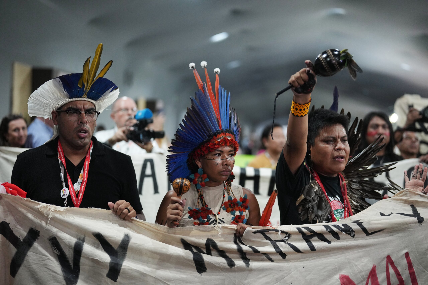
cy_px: 142
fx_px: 594
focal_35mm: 50
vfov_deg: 27.0
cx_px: 214
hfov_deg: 39.6
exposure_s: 1/400
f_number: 1.4
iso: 1600
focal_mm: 50
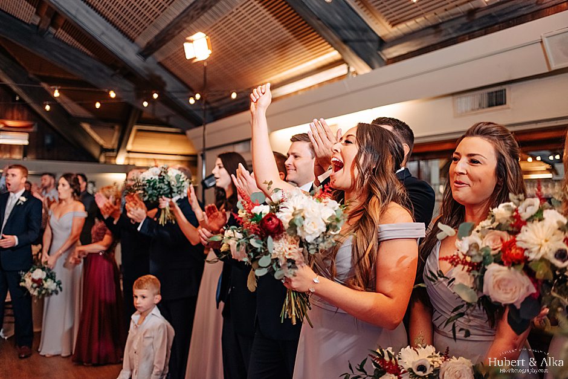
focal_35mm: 35
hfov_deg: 54.4
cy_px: 190
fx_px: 552
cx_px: 284
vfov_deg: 37.9
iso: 640
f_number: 2
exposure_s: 1/125
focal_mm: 35
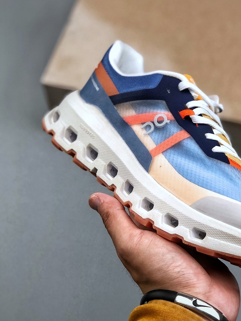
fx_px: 780
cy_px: 148
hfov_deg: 17.5
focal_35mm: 84
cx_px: 173
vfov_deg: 23.3
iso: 32
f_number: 2.8
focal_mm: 6.6
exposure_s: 1/100
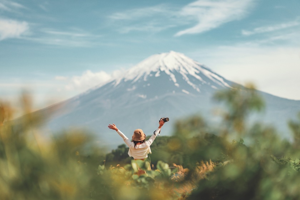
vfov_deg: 16.1
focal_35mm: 85
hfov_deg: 23.9
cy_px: 100
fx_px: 708
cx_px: 150
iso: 125
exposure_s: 1/800
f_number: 1.8
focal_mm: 85
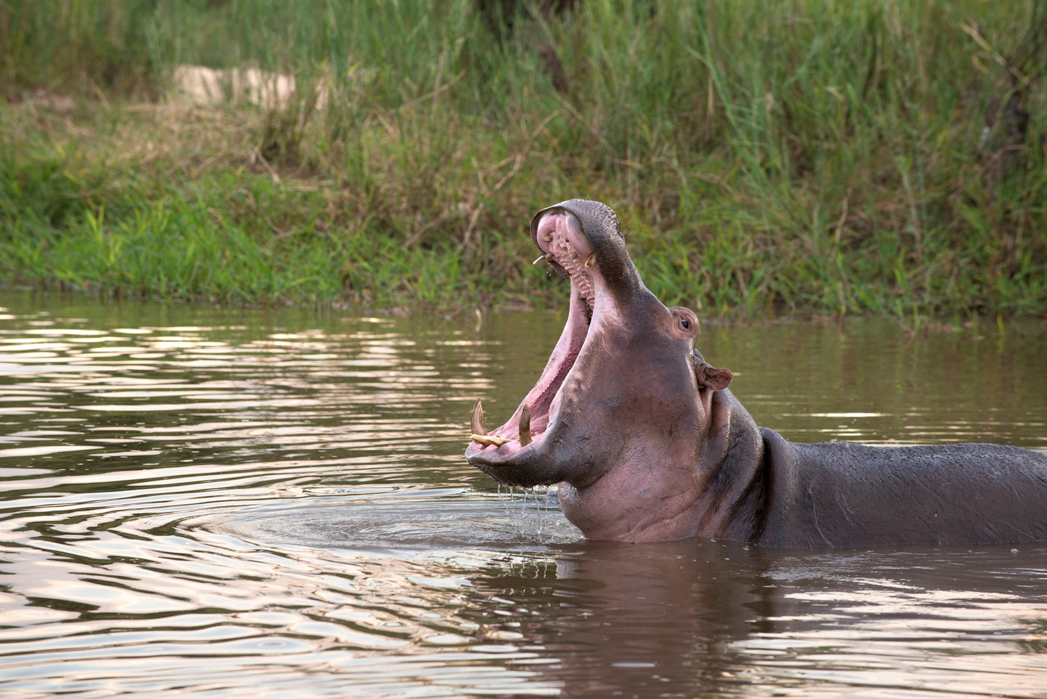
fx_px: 5819
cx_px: 524
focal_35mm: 200
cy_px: 350
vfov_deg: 6.9
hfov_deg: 10.3
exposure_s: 1/250
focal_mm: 200
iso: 400
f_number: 5.6
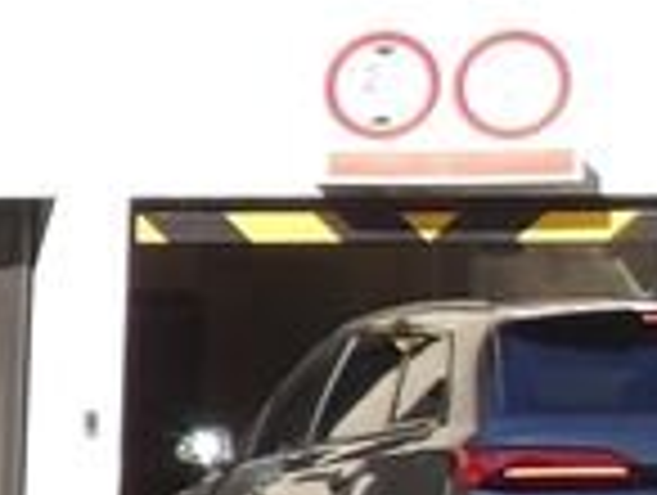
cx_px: -1548
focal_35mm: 189
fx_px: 3593
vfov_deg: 7.8
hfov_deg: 8.2
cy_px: 612
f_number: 3
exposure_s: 1/427
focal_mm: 4.9
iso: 100
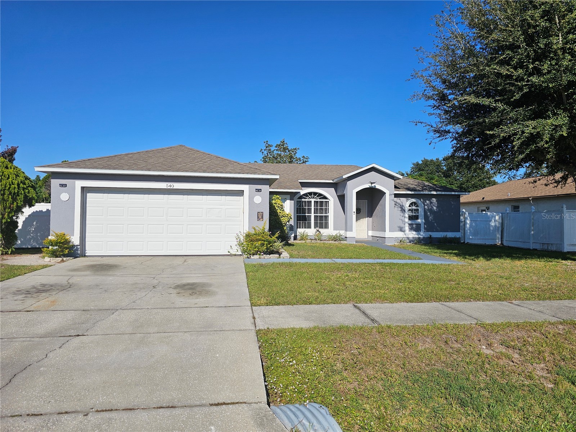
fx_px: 383
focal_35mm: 23
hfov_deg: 73.9
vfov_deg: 58.9
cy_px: 216
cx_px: 288
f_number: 1.7
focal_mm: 6.3
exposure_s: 1/1804
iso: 10
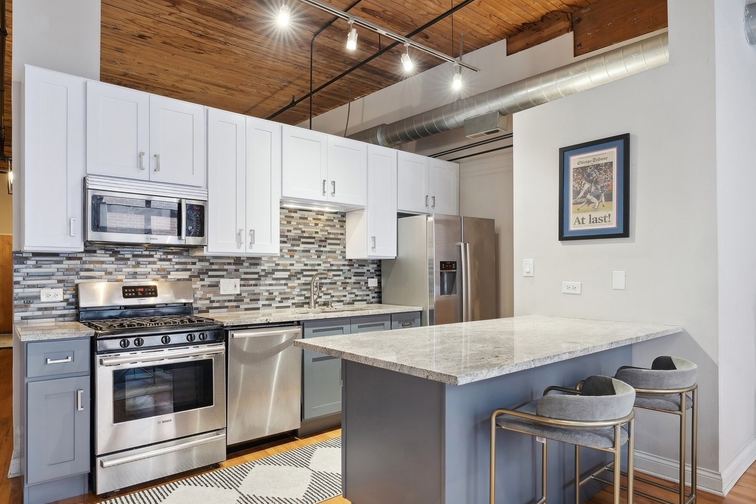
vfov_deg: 59.2
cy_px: 289
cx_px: 333
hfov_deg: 80.9
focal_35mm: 21
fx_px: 441
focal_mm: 17
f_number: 7.1
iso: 320
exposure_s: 1/3.33
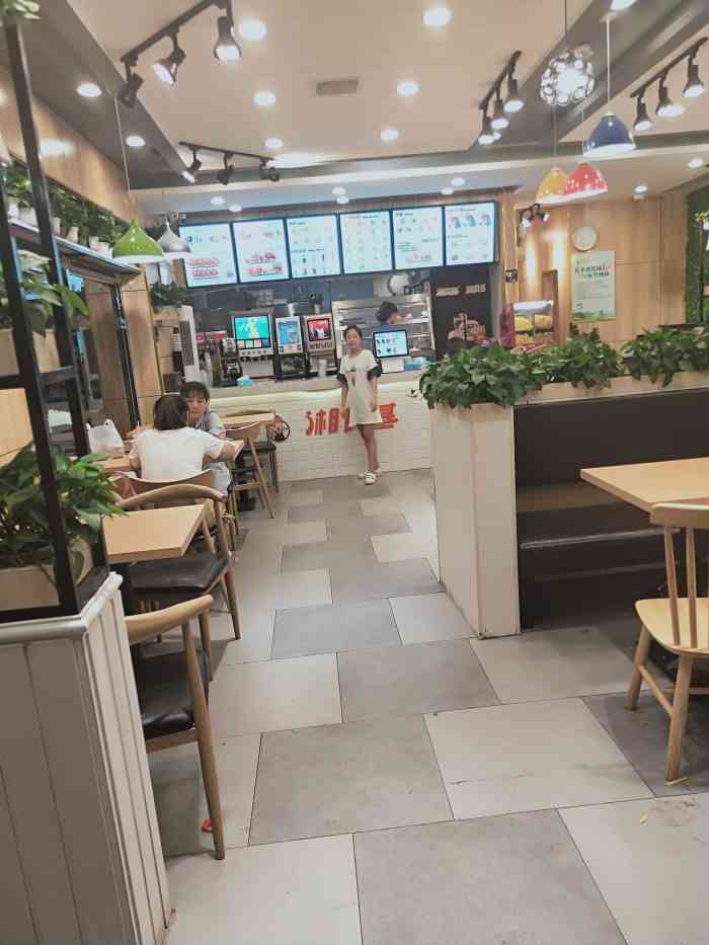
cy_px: 472
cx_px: 354
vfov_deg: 69.4
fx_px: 683
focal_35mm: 25
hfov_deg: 54.9
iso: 60
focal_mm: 4.28
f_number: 1.7
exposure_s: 1/50
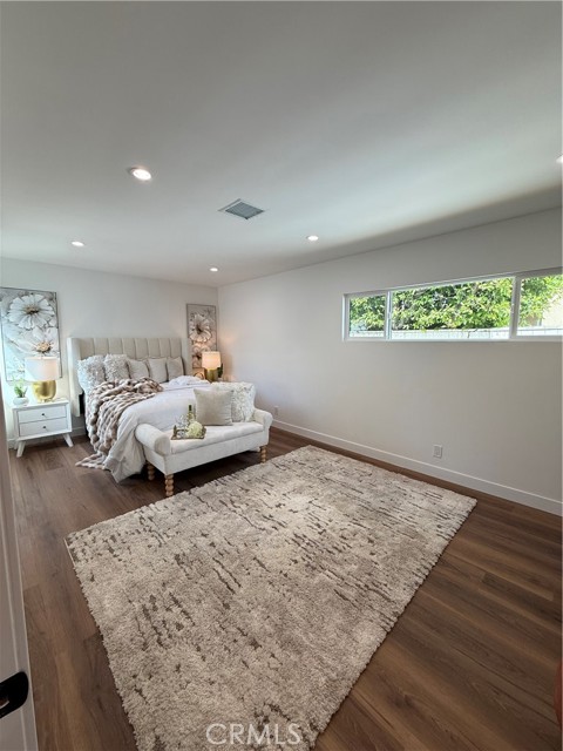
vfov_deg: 102.1
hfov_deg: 85.7
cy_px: 376
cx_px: 282
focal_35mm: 14
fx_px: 304
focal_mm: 2.22
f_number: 2.2
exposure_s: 1/120
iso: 80
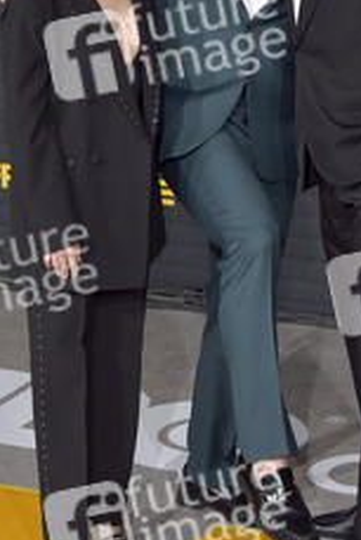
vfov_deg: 22.2
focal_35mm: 91
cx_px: 235
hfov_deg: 15.0
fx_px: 1367
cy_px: 163
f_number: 6.3
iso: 400
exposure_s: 1/250
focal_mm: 52
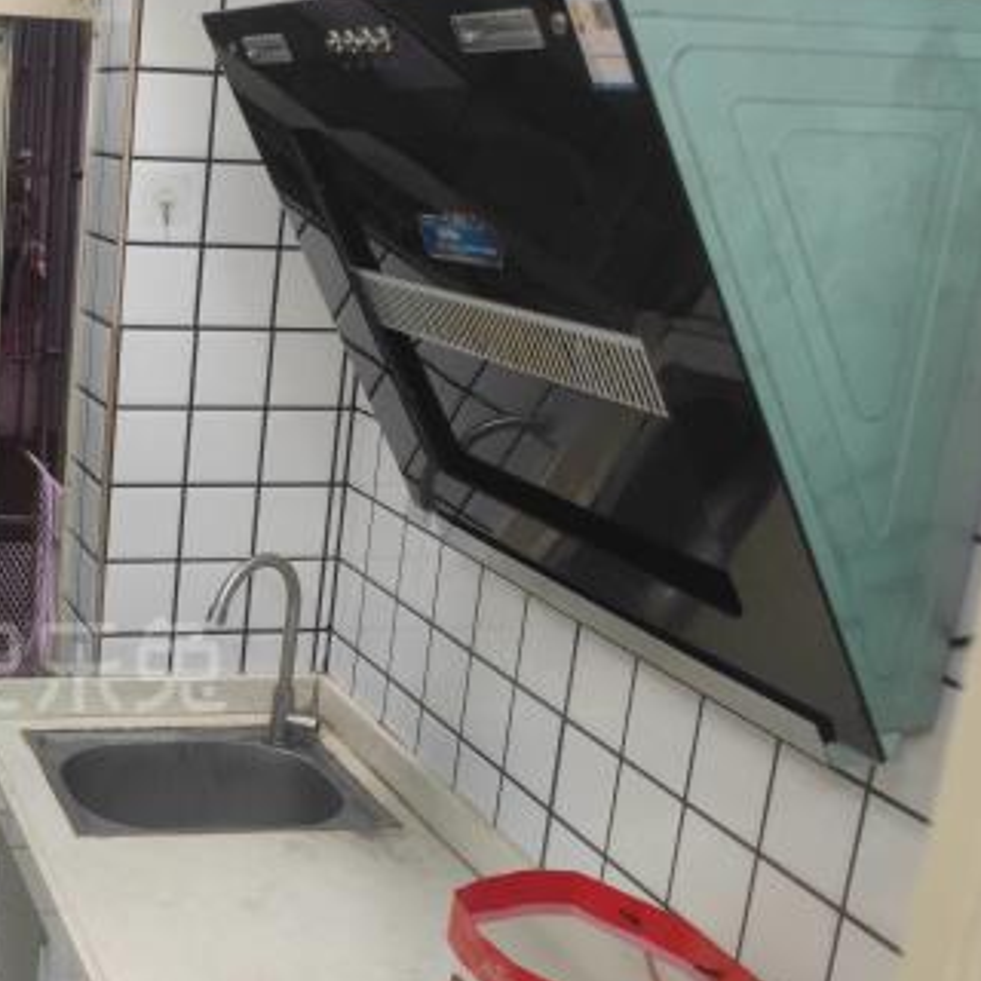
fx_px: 2693
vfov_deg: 20.6
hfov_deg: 20.0
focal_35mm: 84
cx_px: -18
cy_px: 635
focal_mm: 7.59
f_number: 1.95
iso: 650
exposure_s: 1/50
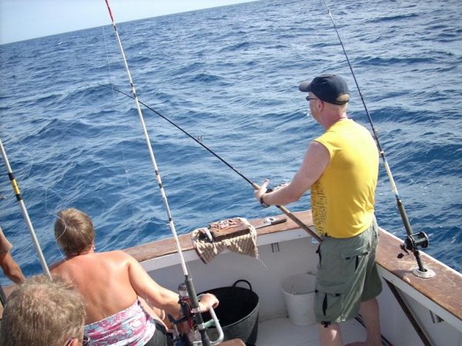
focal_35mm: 37
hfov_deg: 50.2
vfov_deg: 38.6
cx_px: 231
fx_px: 494
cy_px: 173
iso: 64
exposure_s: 1/125
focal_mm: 6.2
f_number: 5.6
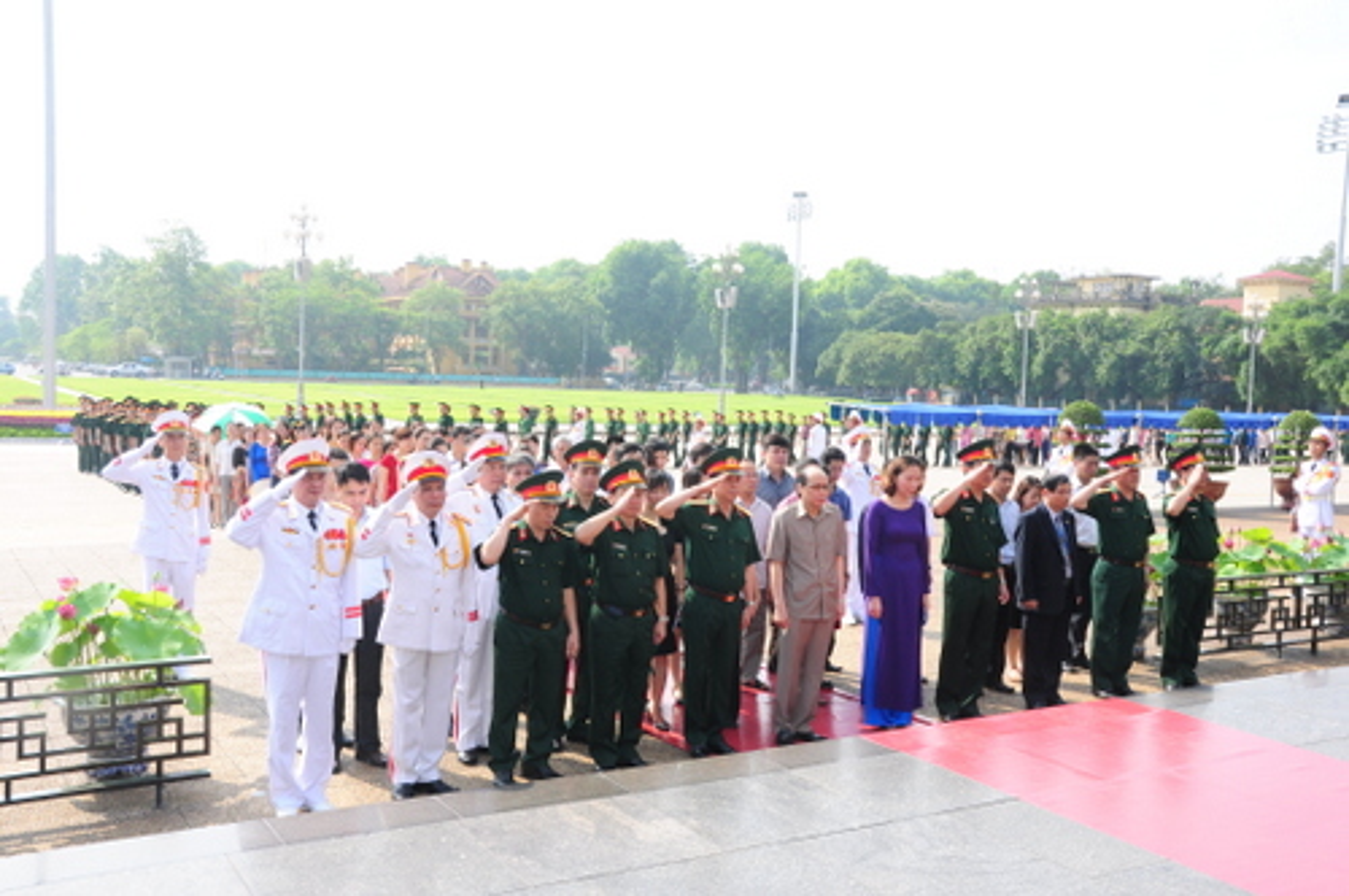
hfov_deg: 53.2
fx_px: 1347
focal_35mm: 36
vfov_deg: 36.8
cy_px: 448
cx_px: 674
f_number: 11
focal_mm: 24
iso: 250
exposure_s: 1/125
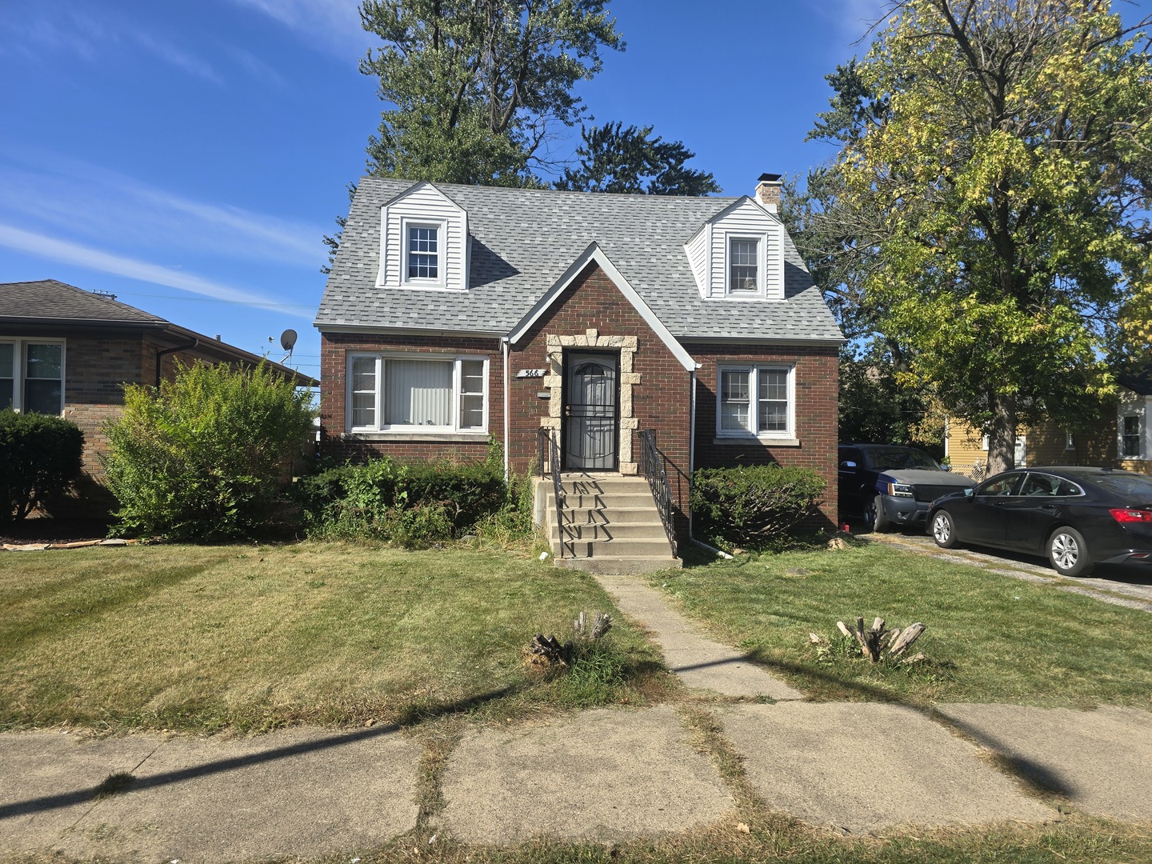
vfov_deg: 58.9
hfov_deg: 73.9
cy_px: 432
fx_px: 765
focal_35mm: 23
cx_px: 576
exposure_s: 1/661
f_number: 1.7
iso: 12
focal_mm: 6.3
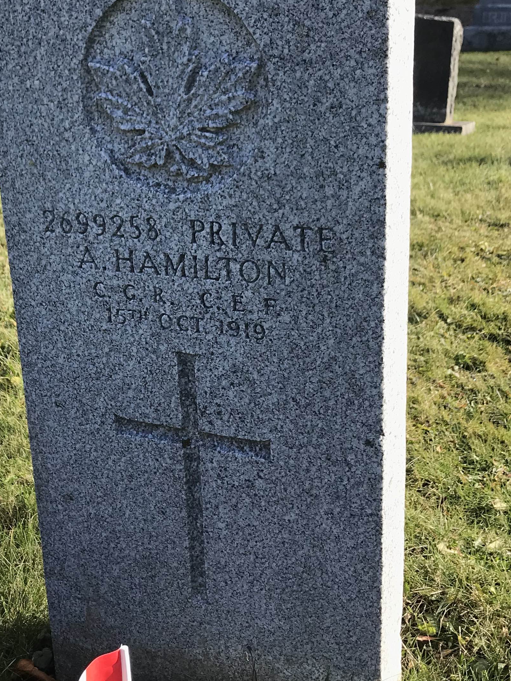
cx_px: 160
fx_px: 1043
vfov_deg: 36.1
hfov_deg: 27.3
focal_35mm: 53
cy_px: 311
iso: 20
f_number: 1.8
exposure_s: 1/1088
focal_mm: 3.99
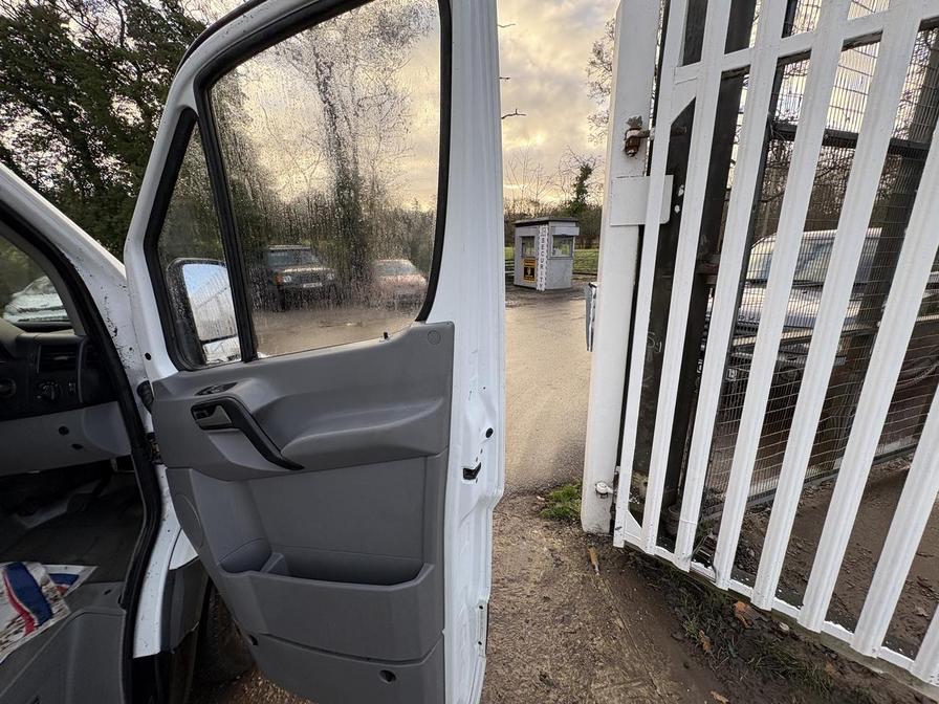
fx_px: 380
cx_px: 470
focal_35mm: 14
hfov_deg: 102.1
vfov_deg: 85.7
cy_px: 352
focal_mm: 2.22
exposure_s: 1/251
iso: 40
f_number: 2.2
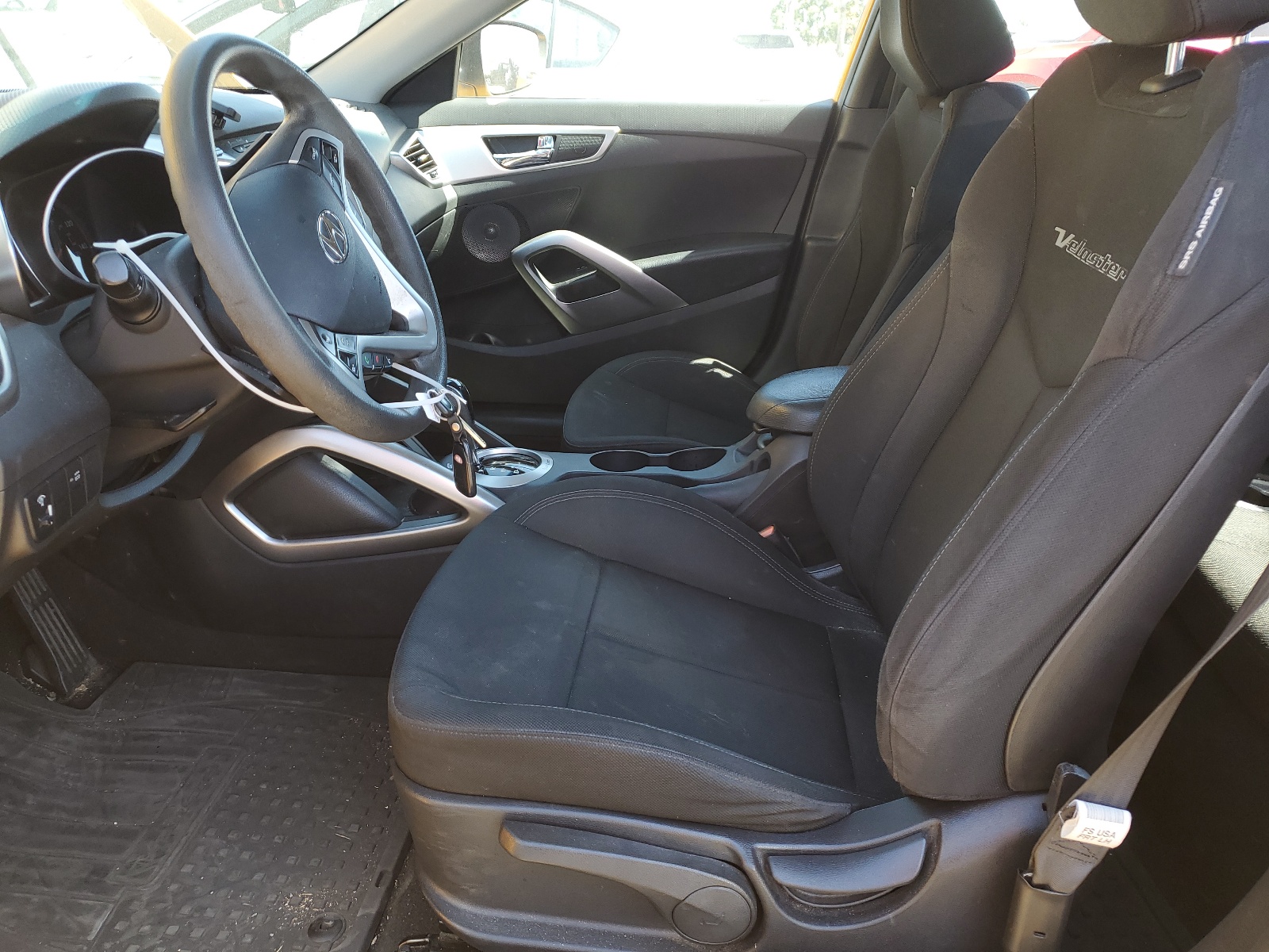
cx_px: 634
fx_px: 953
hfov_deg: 67.3
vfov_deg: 53.1
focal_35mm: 26
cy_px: 476
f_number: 1.5
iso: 50
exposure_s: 1/133
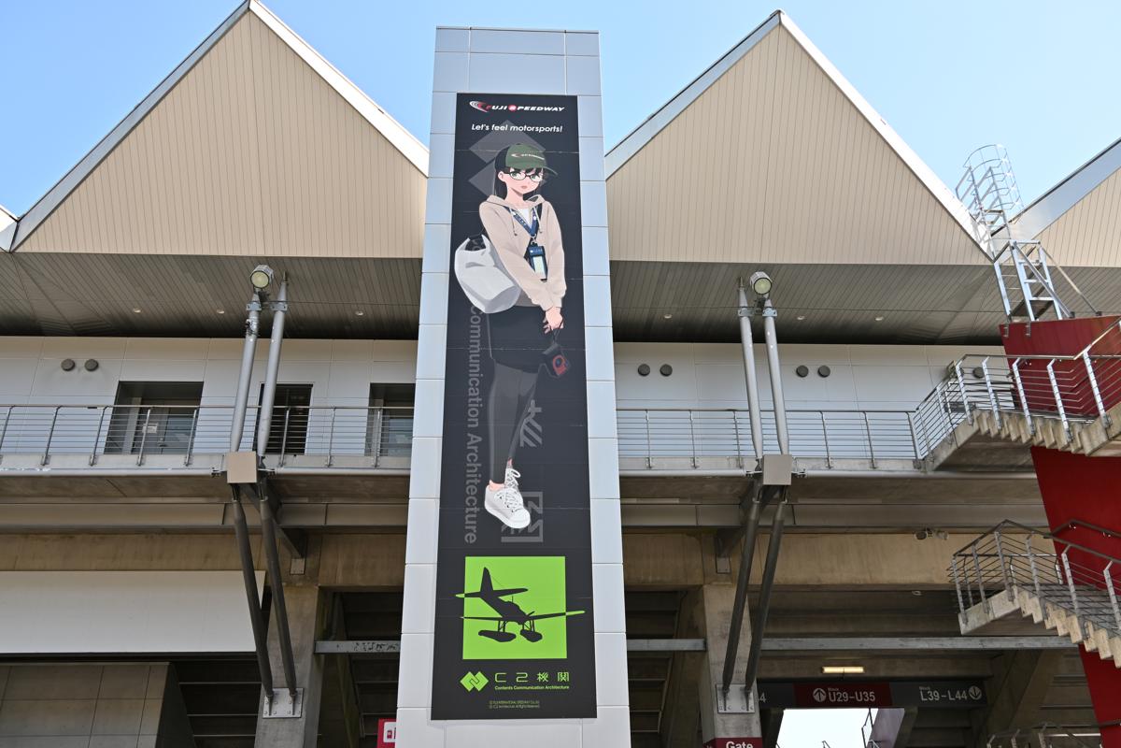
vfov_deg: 42.6
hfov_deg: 60.7
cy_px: 374
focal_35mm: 31
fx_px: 957
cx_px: 560
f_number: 8
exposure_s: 1/125
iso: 100
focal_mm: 20.5
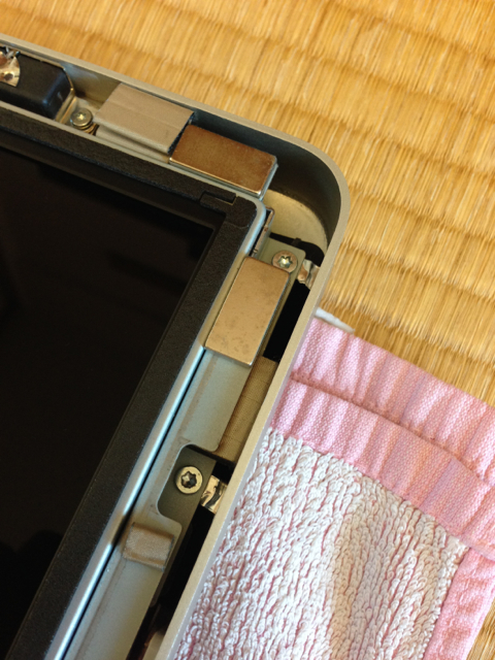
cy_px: 330
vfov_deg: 55.4
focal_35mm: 33
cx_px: 248
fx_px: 629
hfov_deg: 42.9
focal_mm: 4.12
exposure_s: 1/20
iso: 125
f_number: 2.4
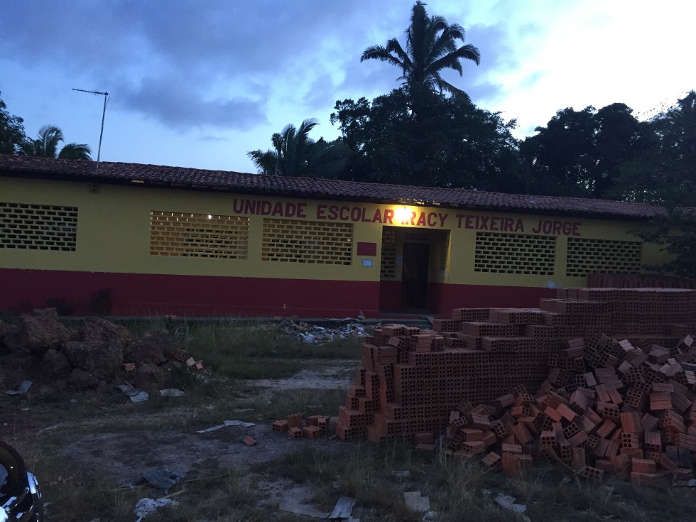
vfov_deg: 48.2
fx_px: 583
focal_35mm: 29
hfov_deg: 61.7
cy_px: 261
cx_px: 348
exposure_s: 1/30
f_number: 2.2
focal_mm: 4.15
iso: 125
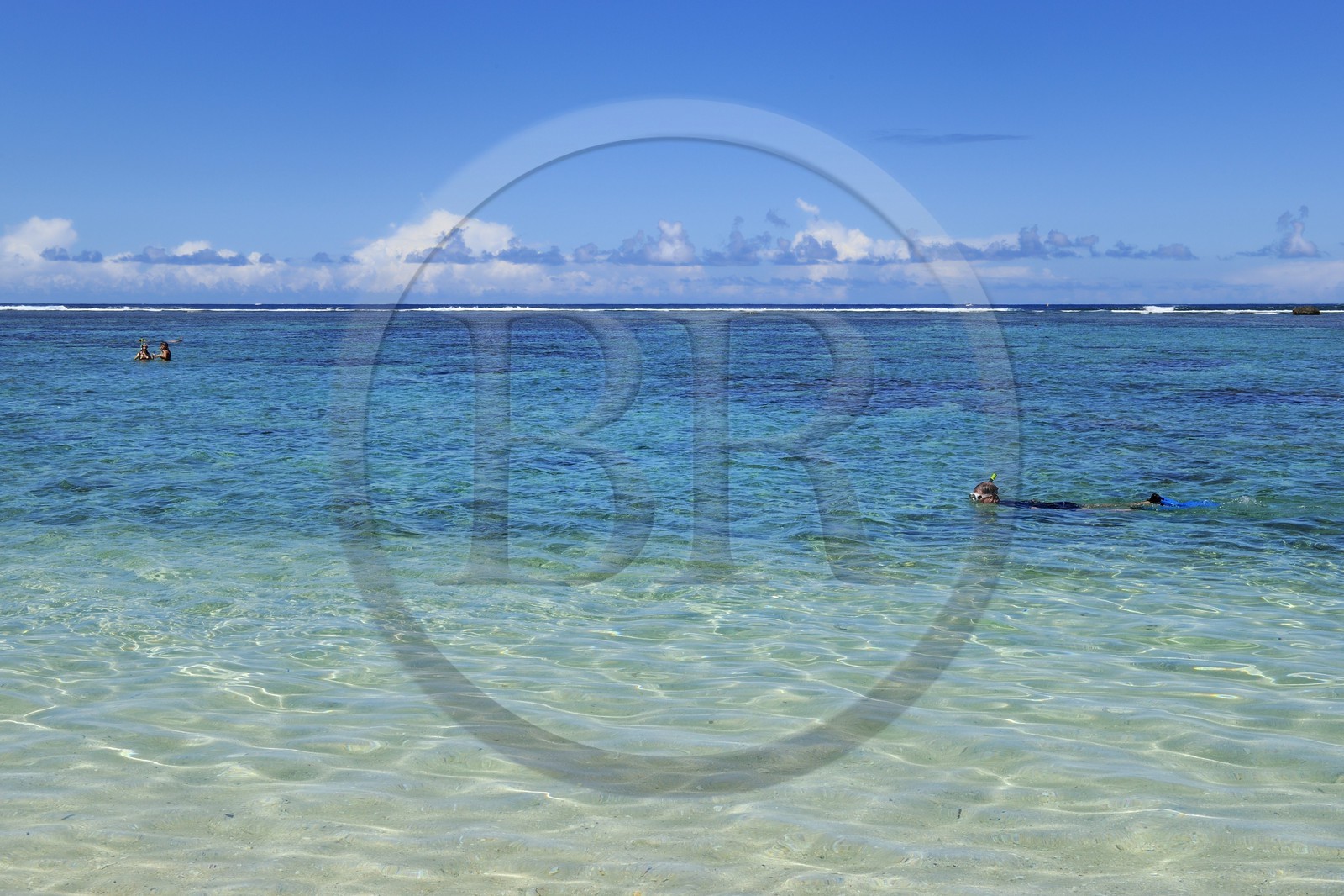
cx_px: 672
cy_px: 448
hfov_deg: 43.6
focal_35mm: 45
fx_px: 1680
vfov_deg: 29.9
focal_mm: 45
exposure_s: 1/250
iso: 200
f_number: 14
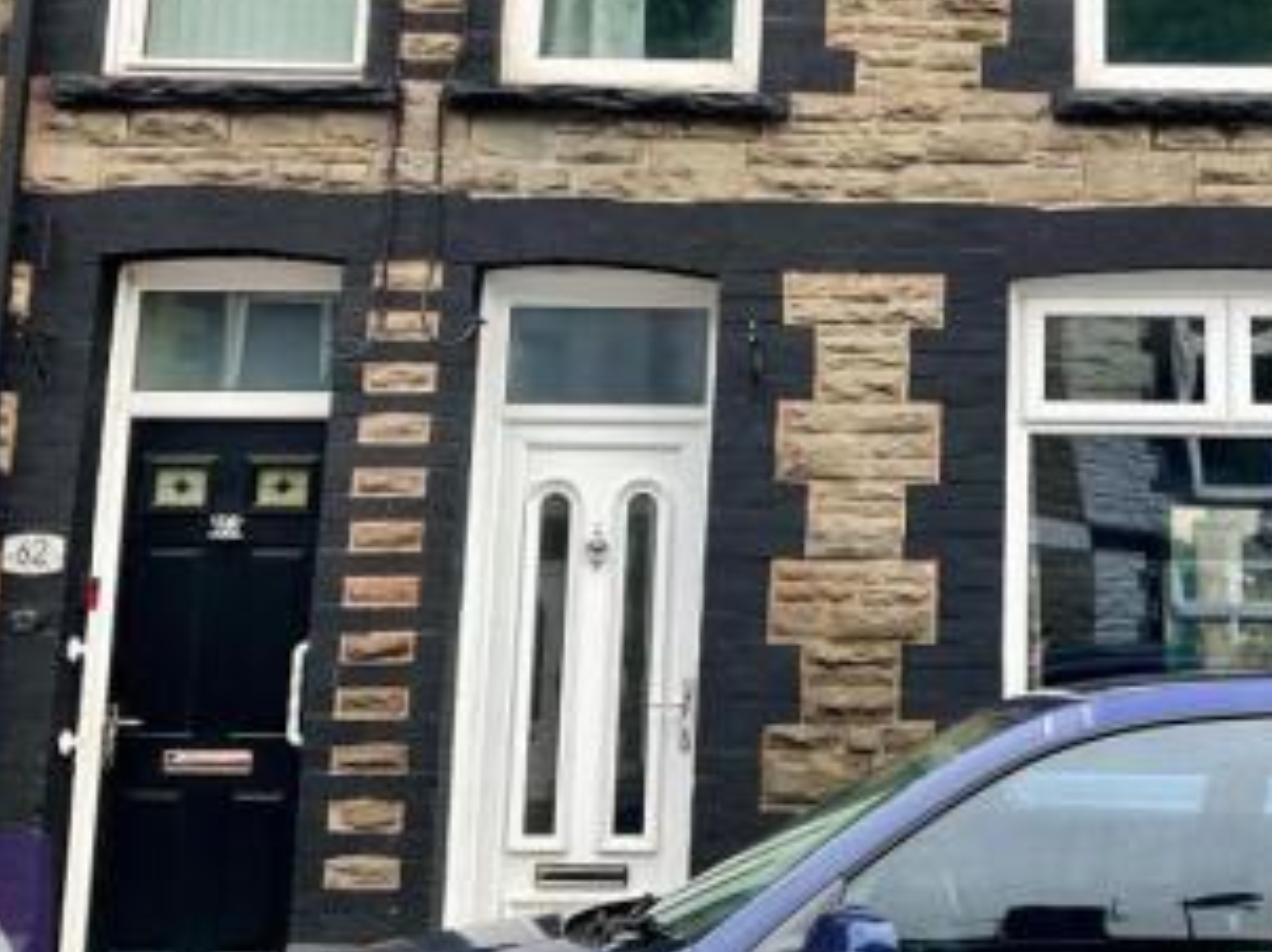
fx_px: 2056
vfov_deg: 25.7
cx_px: 975
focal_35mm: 56
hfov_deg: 33.6
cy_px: 217
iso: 20
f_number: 1.8
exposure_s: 1/122
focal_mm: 3
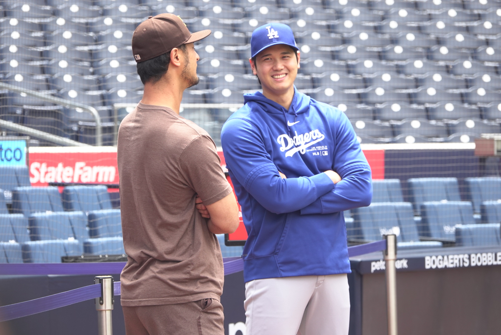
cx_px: 250
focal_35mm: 277
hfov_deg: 7.4
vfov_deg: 5.0
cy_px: 168
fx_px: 3858
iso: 160
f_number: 4
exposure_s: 1/320
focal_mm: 101.58
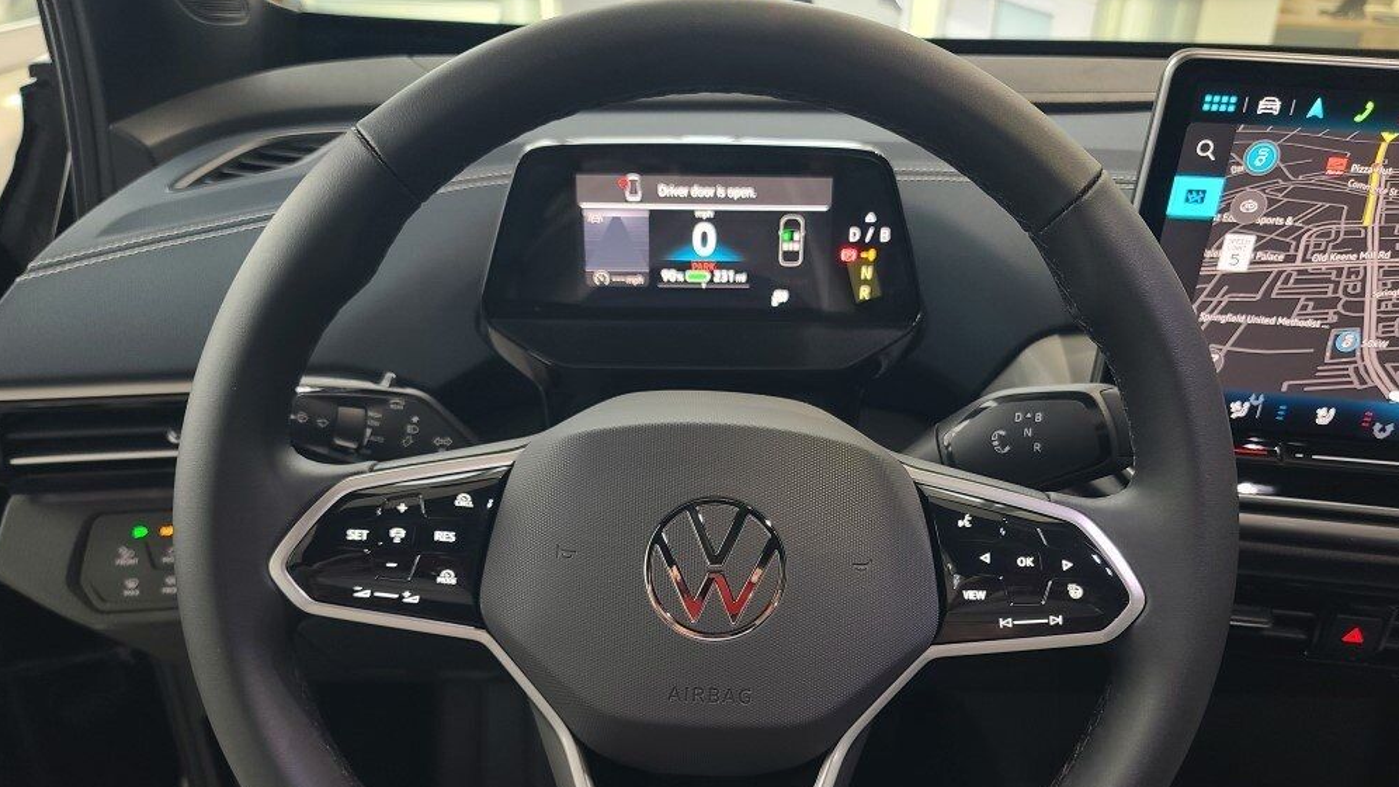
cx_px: 690
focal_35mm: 28
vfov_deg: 40.9
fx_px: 1039
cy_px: 527
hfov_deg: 67.9
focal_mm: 7
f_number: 1.8
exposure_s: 1/60
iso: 200
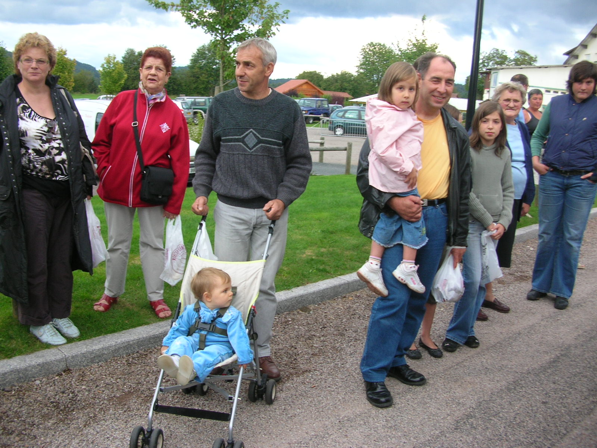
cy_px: 224
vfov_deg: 40.7
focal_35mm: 35
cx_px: 298
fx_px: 604
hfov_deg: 52.6
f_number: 2.8
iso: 50
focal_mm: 5.8
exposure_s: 1/66
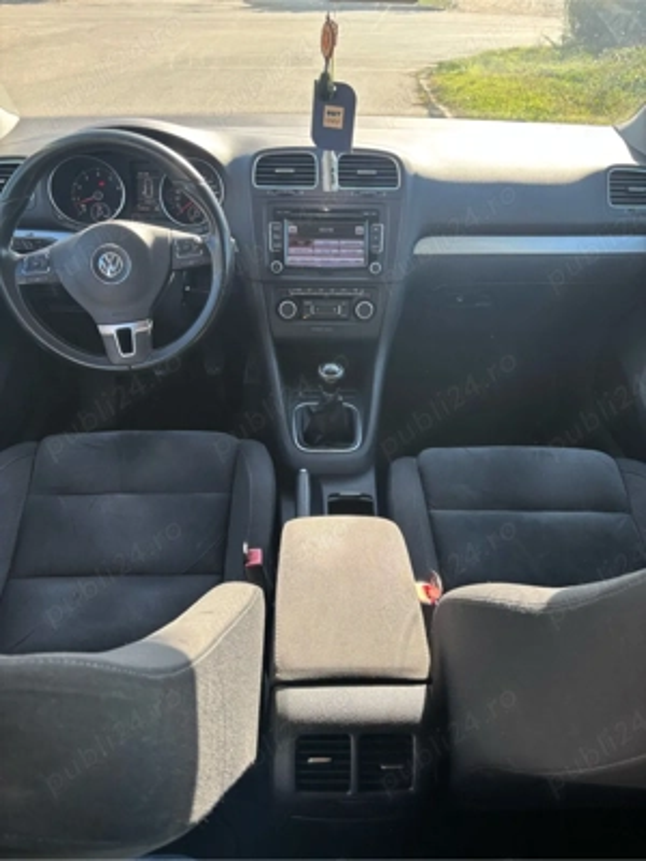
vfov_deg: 67.3
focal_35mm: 26
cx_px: 323
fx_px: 647
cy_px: 430
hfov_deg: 53.1
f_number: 1.6
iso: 40
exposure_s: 1/211
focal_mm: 5.96
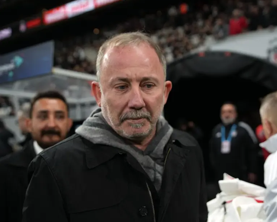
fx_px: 328
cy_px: 110
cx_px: 168
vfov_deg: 37.3
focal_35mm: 40
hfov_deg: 45.5
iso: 2000
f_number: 3.2
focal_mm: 35
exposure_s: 1/1600
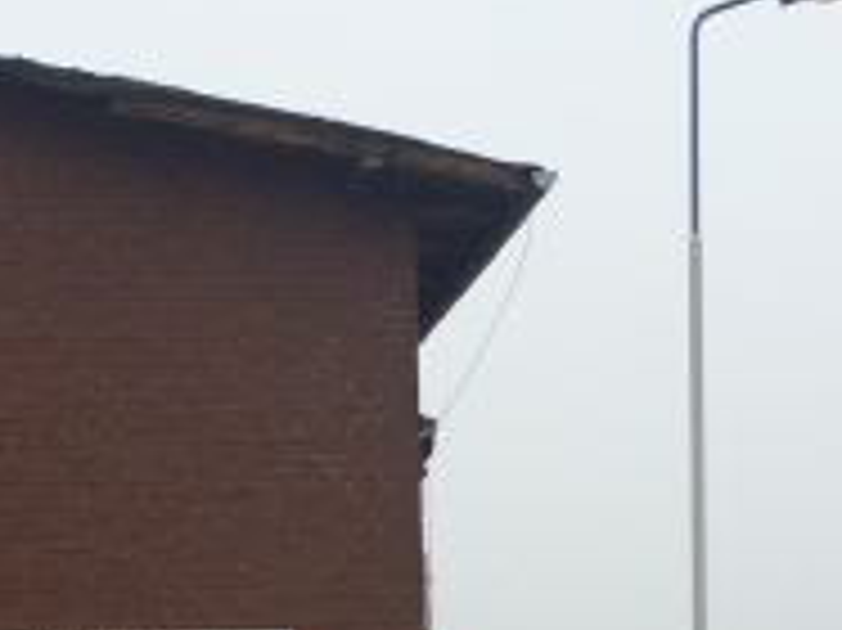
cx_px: 59
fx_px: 3014
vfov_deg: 11.7
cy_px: 752
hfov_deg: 15.7
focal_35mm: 124
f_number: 2.2
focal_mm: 4.15
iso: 32
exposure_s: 1/1172
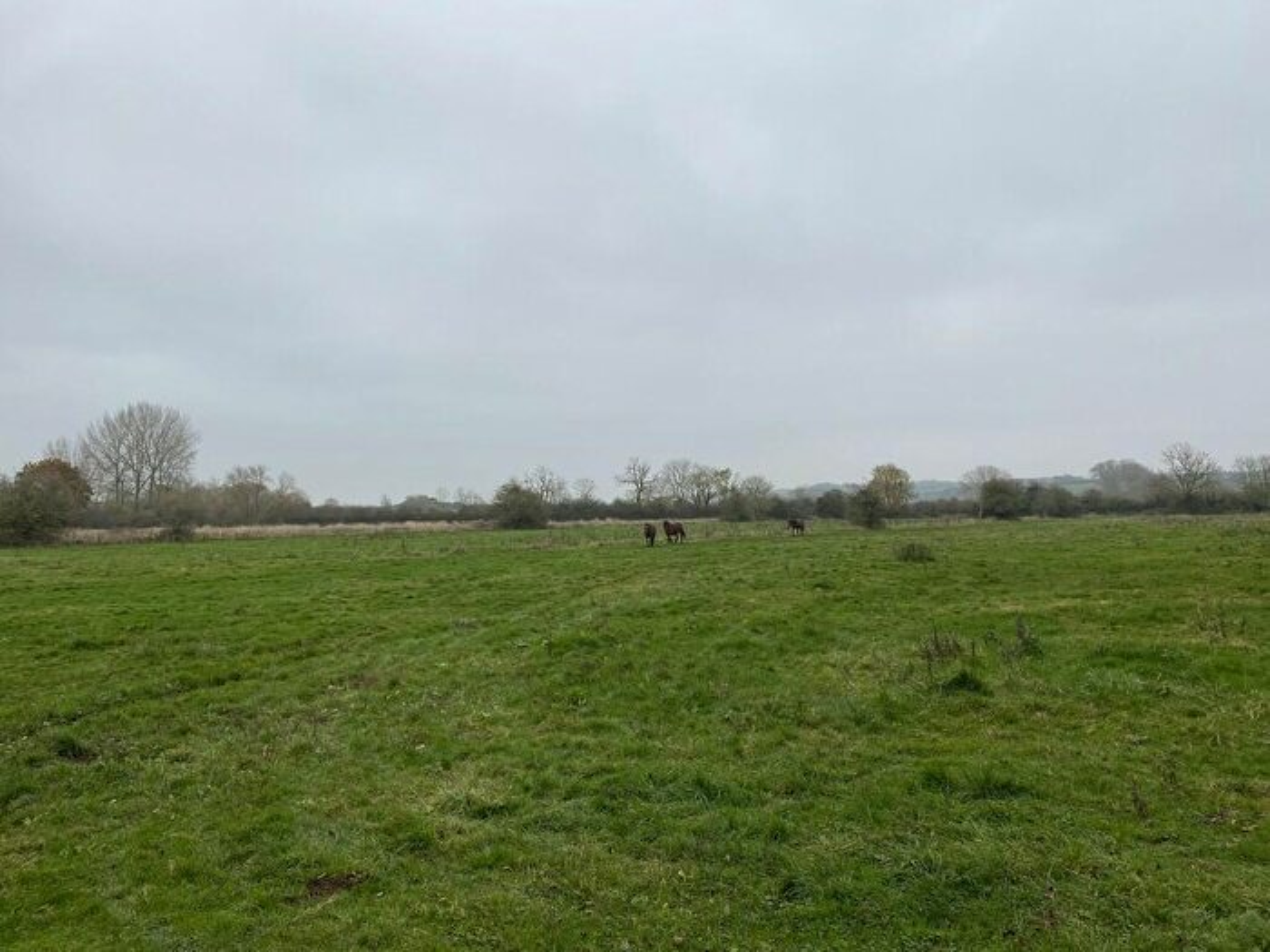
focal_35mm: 26
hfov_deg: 67.3
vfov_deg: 53.1
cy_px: 476
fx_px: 954
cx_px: 635
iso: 32
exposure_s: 1/600
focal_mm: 4.25
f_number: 1.8
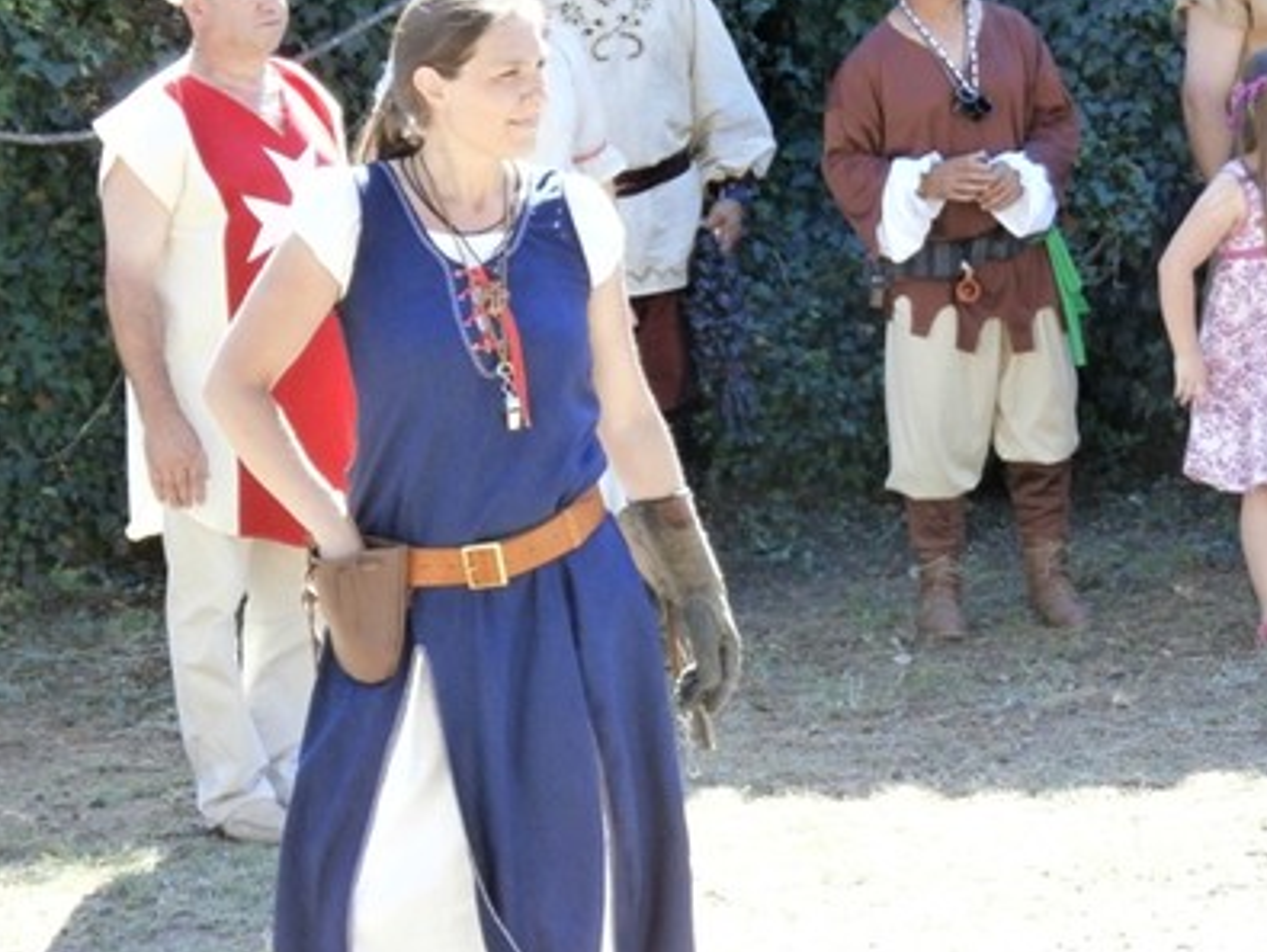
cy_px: 405
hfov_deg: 11.2
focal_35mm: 177
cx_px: 722
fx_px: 6484
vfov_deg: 8.4
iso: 200
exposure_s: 1/100
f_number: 5.4
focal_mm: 25.06
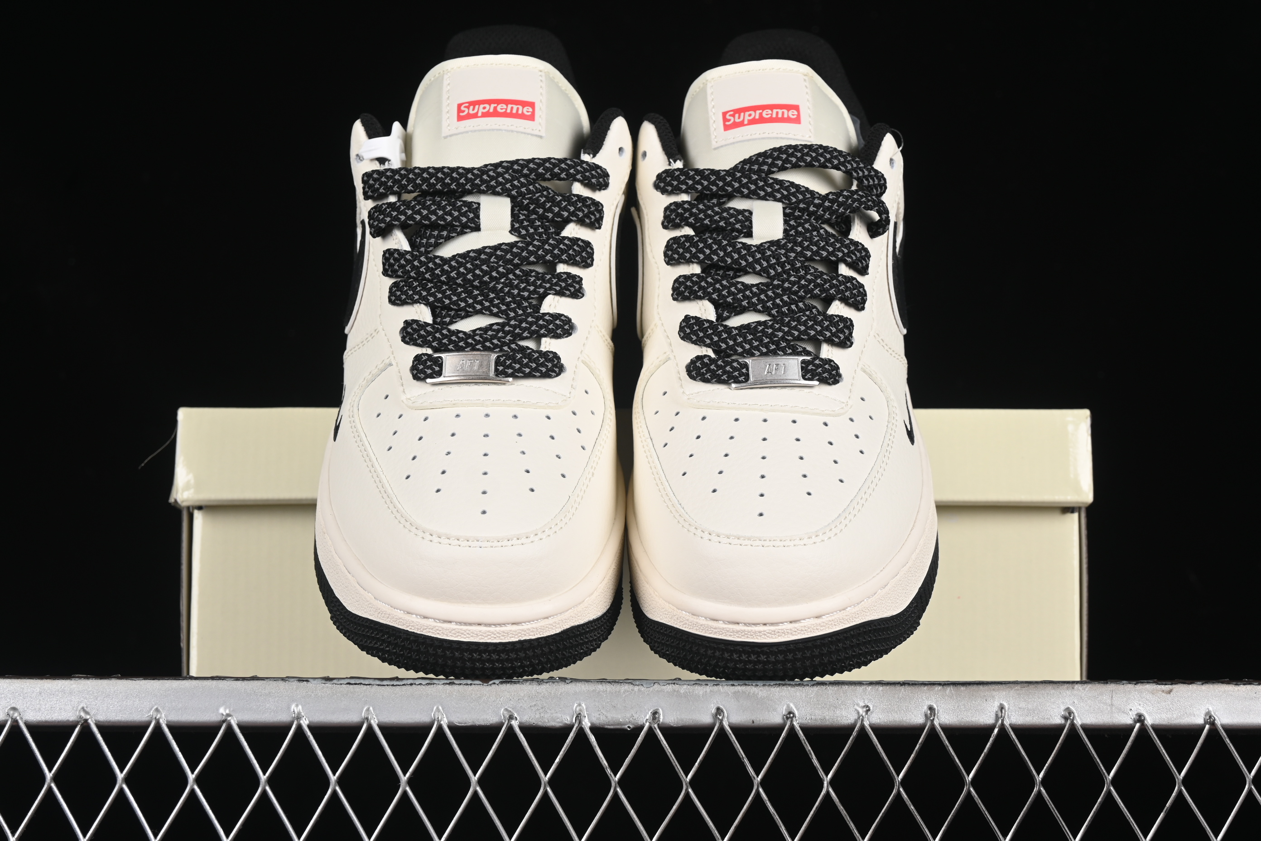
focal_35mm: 75
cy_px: 420
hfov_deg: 27.0
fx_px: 2627
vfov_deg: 18.2
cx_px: 630
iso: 160
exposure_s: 1/80
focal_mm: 50
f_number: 8
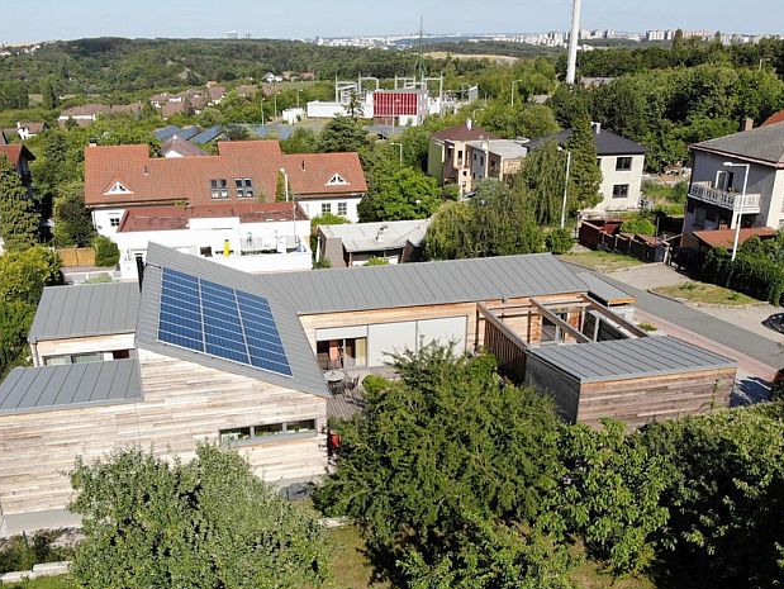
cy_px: 338
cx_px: 353
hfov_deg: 58.2
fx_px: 703
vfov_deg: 45.4
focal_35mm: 31
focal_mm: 4.5
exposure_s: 1/929
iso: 100
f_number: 2.8
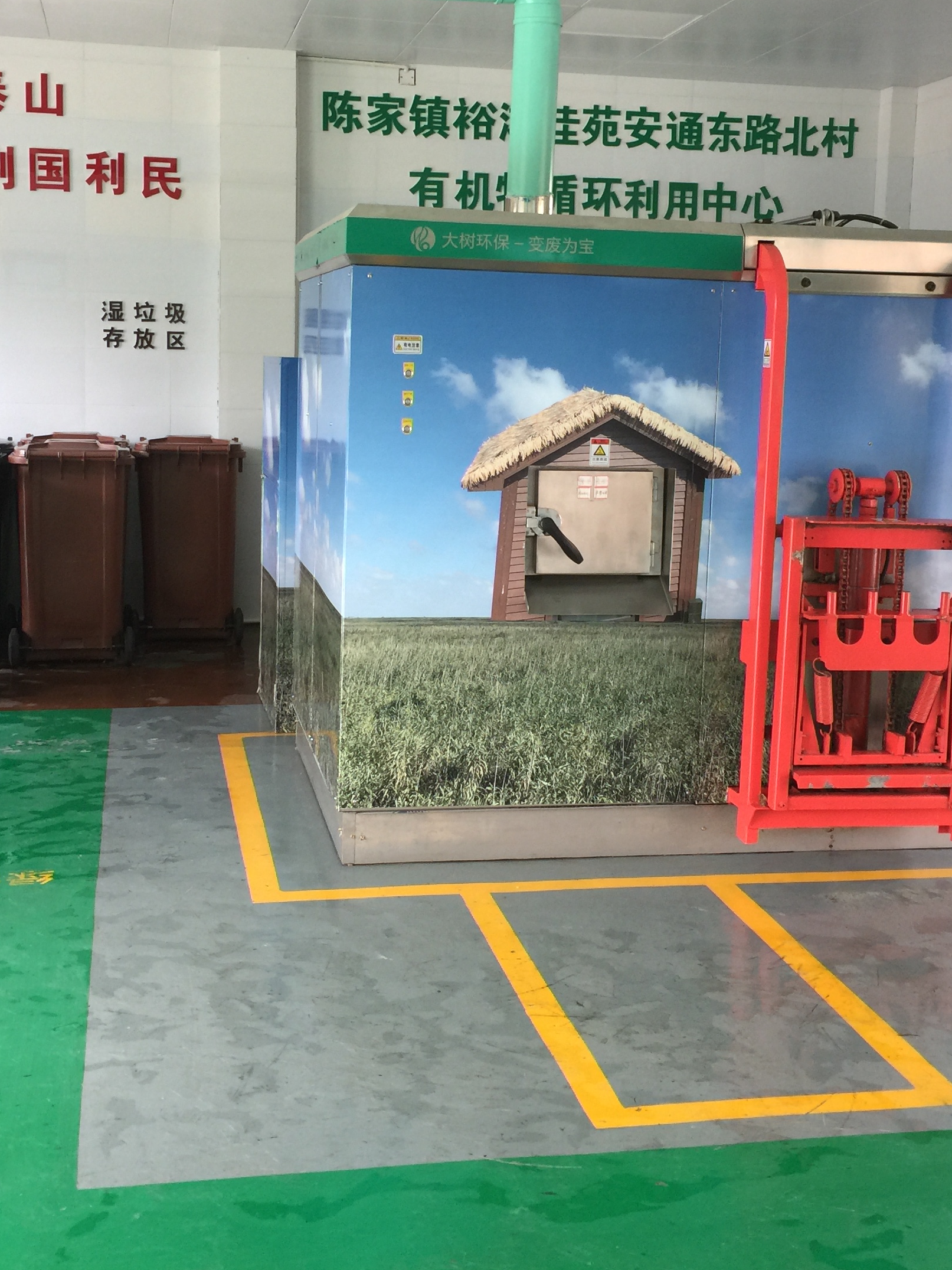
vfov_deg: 42.9
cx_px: 462
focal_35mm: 44
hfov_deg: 32.9
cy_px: 554
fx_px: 1614
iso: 32
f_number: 2.2
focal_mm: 4.15
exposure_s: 1/30
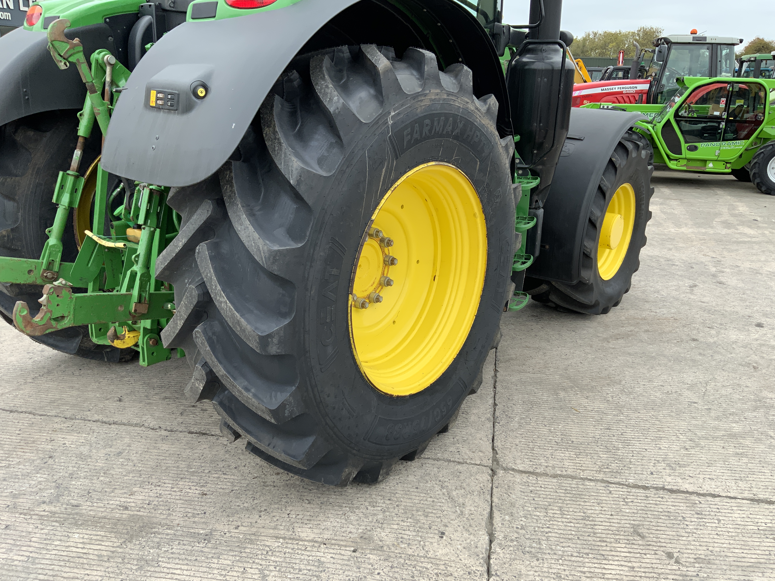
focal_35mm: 29
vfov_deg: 48.2
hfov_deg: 61.7
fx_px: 649
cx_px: 388
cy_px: 290
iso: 16
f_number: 1.8
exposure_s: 1/286
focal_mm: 3
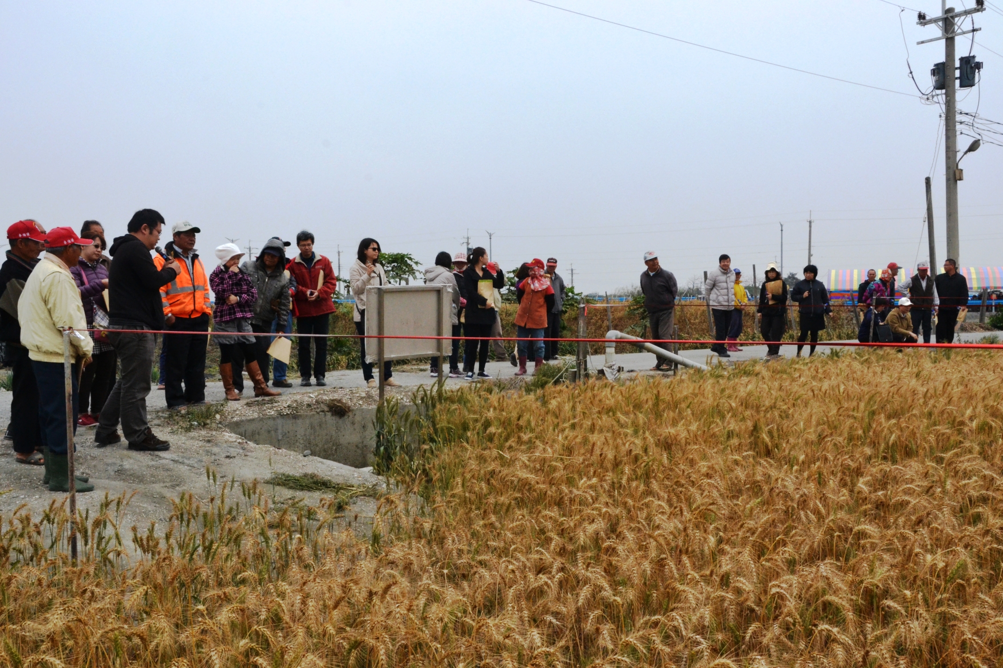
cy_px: 334
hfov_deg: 53.1
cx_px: 502
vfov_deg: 36.9
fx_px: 1003
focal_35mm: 36
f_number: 14
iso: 1600
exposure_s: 1/800
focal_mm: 24
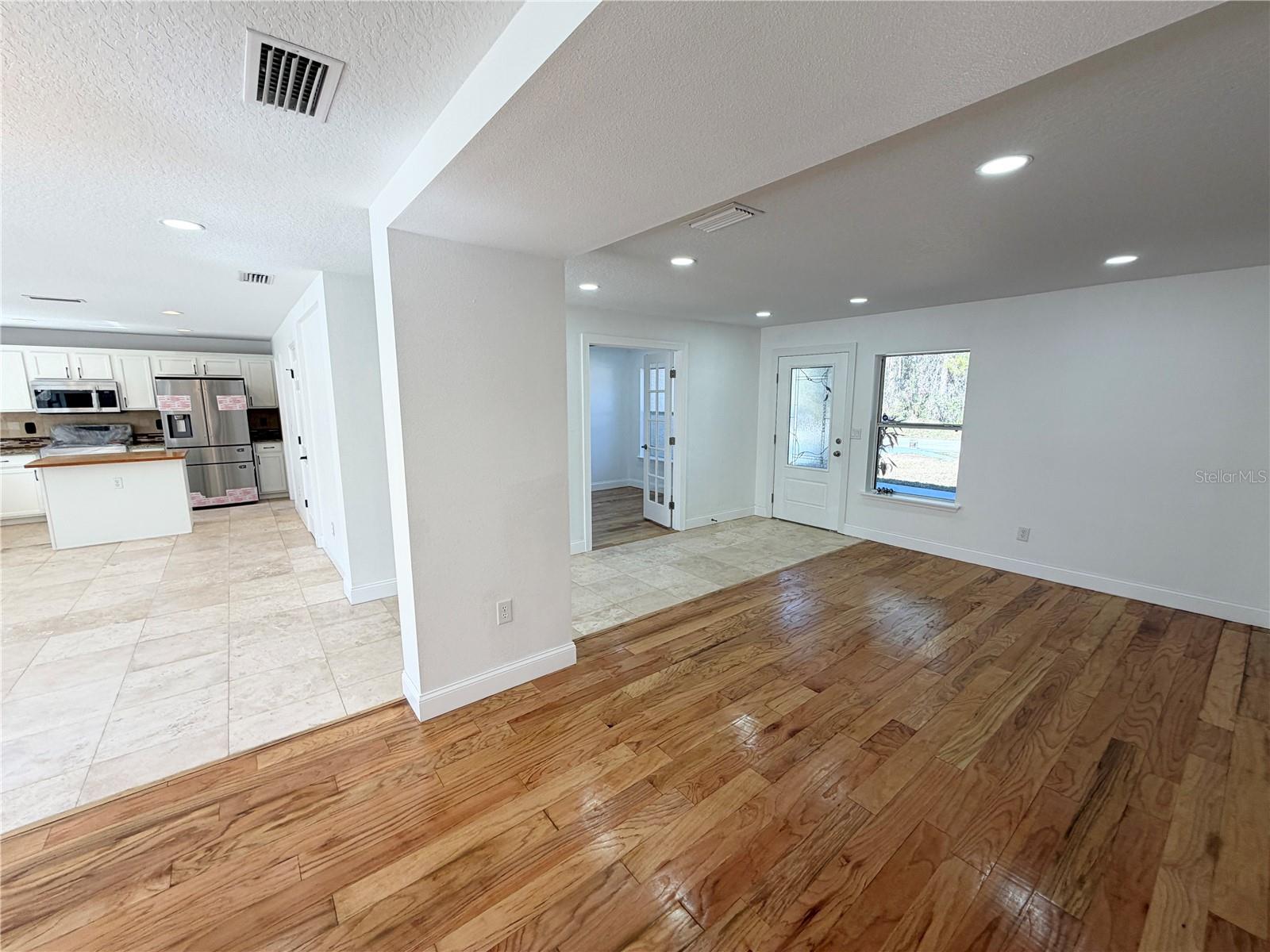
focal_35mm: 14
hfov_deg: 102.1
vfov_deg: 85.7
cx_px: 635
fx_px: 514
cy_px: 476
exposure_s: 1/120
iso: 50
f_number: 2.2
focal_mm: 2.22
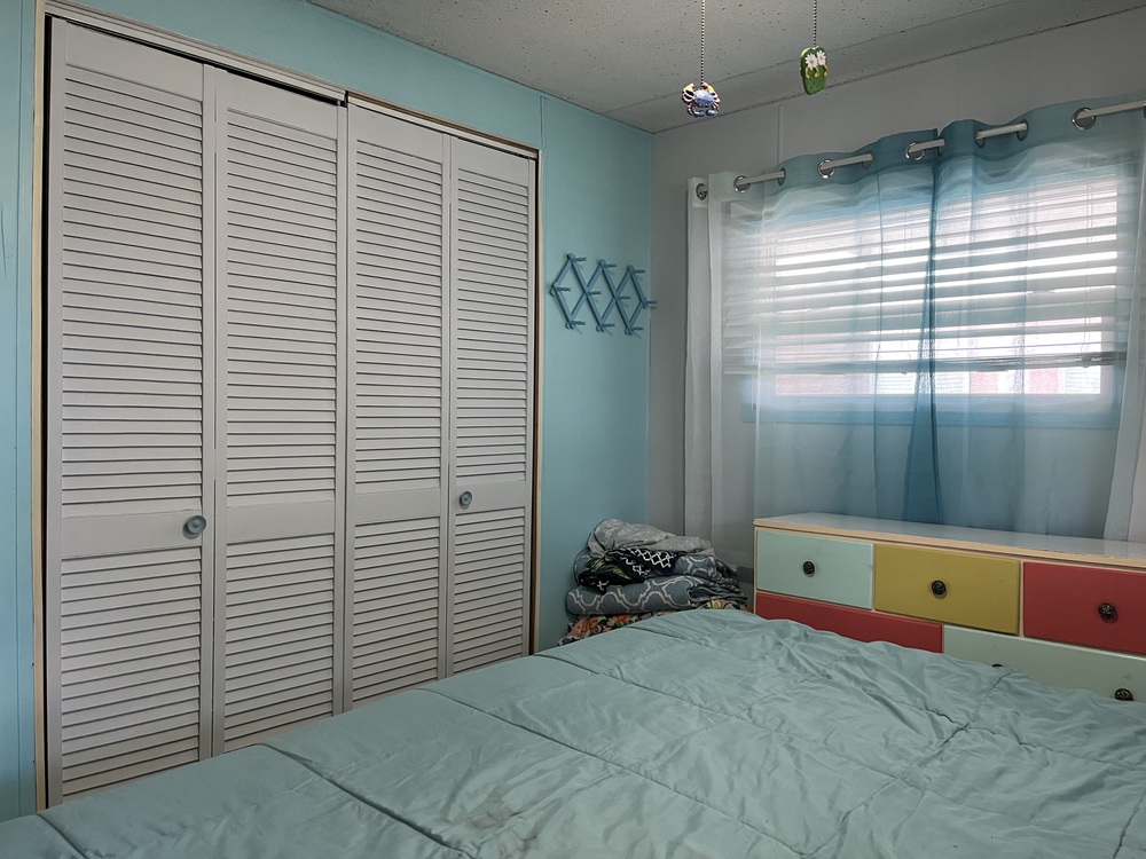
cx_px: 573
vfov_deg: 53.1
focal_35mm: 26
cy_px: 430
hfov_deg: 67.3
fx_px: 861
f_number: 1.6
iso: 125
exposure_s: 1/60
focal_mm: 5.1
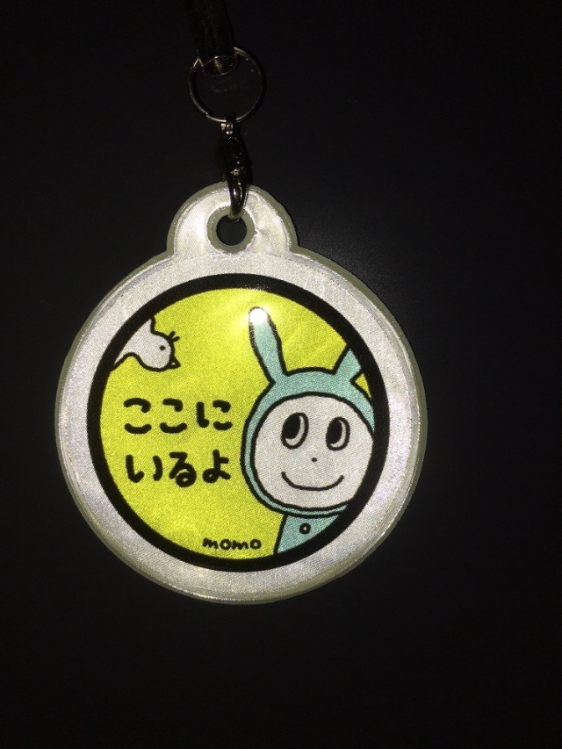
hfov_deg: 48.2
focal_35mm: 29
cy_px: 374
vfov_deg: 61.7
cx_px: 281
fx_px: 628
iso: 25
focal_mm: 4.15
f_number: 2.2
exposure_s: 1/1832
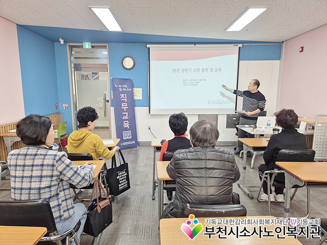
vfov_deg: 58.9
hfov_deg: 73.9
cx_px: 164
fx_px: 217
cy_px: 122
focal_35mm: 23
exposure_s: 1/120
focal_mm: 5.4
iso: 80
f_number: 1.8
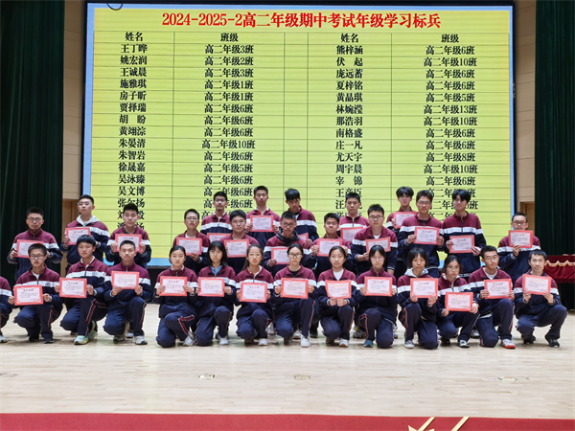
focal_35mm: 39
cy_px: 216
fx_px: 648
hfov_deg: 47.9
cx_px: 288
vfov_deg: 36.8
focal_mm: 5.75
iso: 250
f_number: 4
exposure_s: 1/120
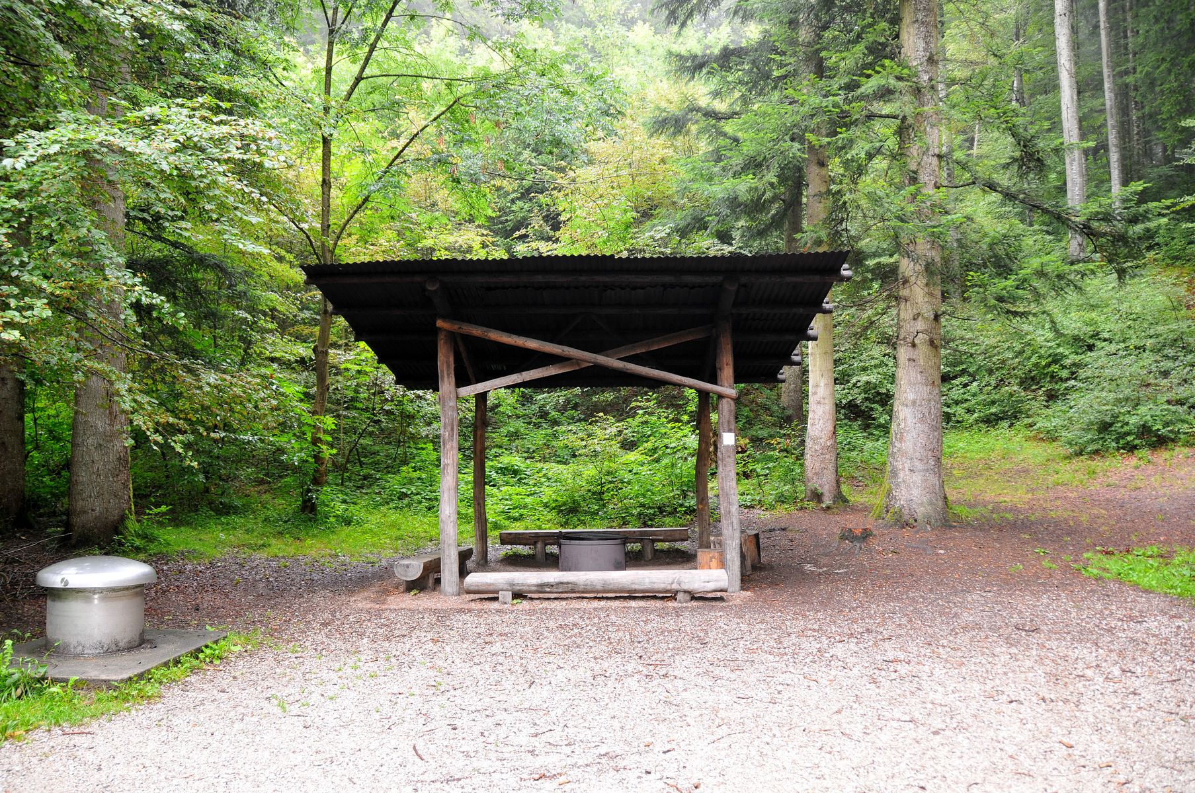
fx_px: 895
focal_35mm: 27
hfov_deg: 67.4
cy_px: 396
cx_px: 598
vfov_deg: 47.8
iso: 200
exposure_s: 1/30
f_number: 3.5
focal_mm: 18
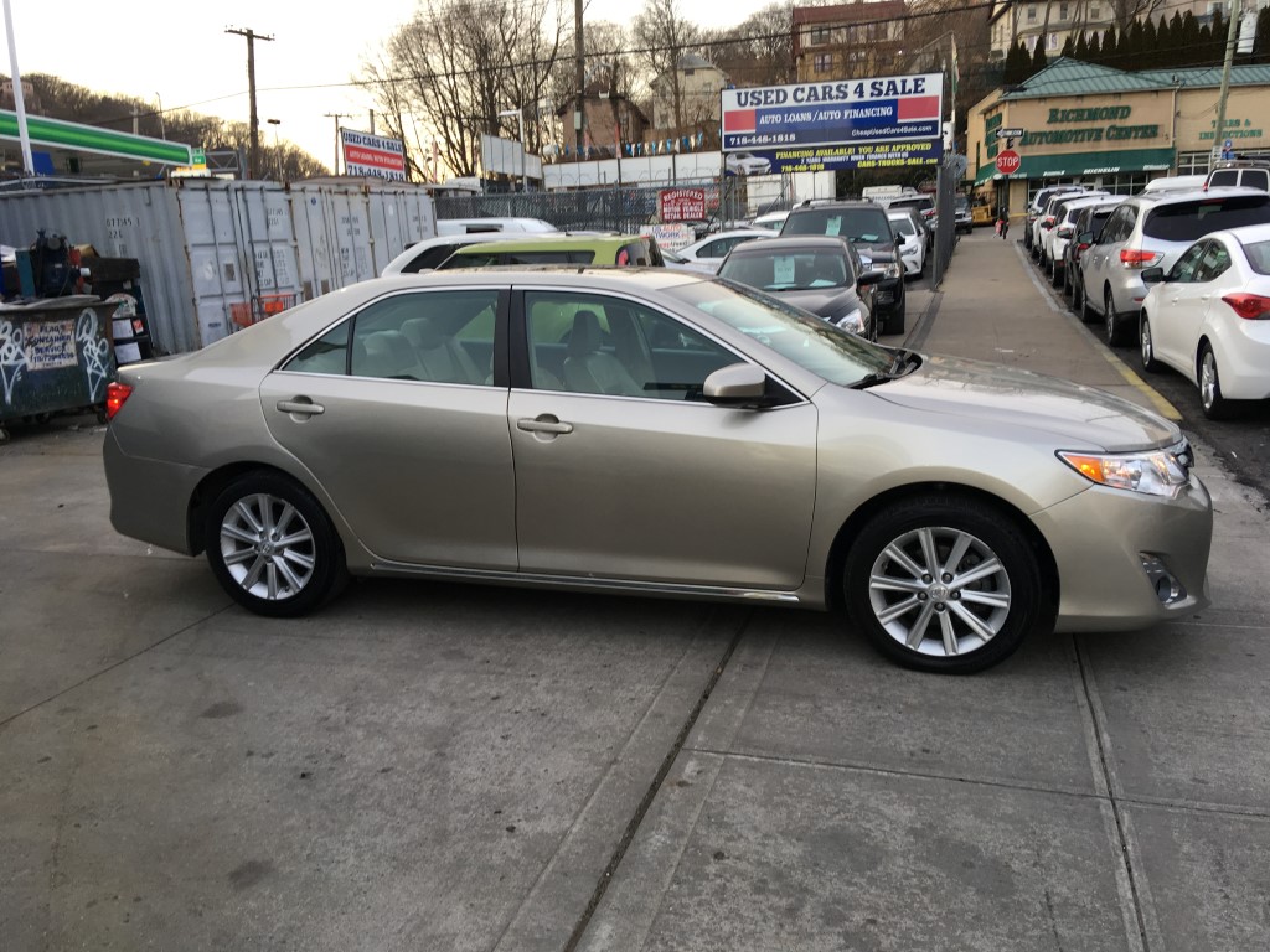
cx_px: 635
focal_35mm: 29
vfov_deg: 48.2
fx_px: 1064
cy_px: 476
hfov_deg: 61.7
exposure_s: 1/60
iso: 25
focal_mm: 4.15
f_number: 2.2
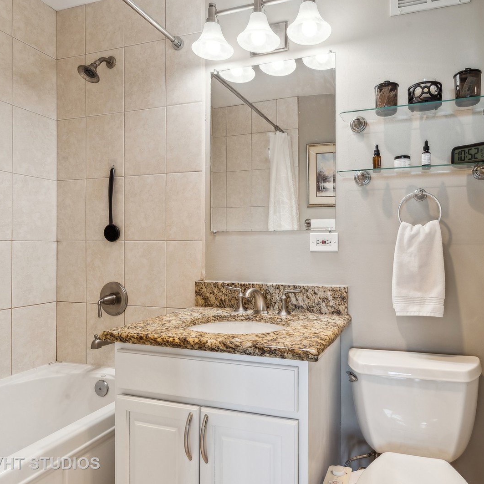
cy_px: 243
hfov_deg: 68.5
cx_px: 304
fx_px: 348
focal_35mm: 22
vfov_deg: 69.6
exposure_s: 1/13
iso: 200
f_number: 8
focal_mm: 17
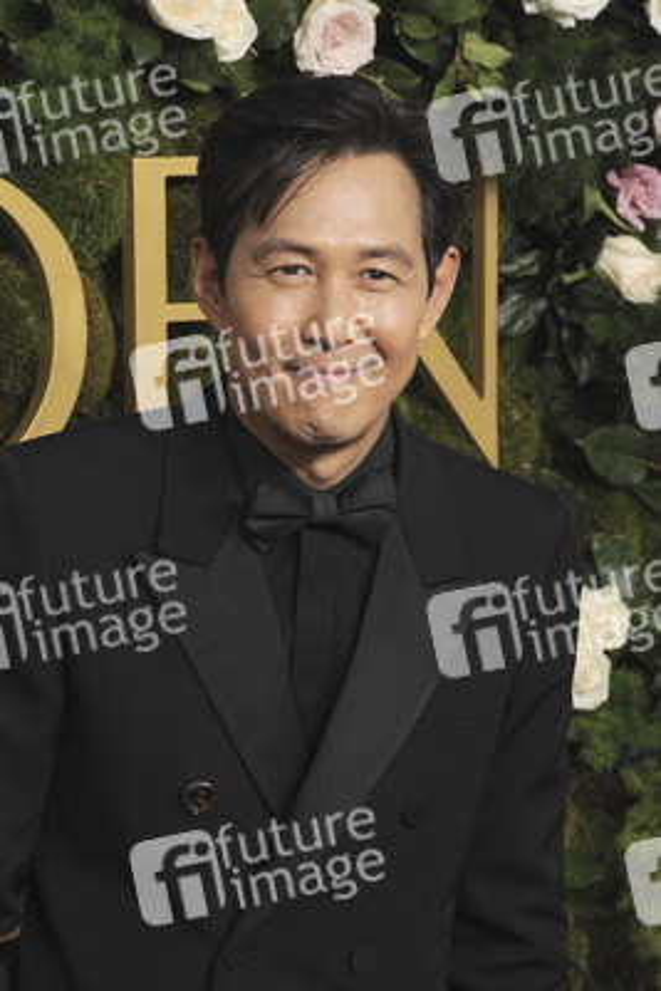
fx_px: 5503
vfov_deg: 10.3
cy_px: 496
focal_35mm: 200
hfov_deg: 6.9
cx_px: 330
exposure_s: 1/250
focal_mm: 200
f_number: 13
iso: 800
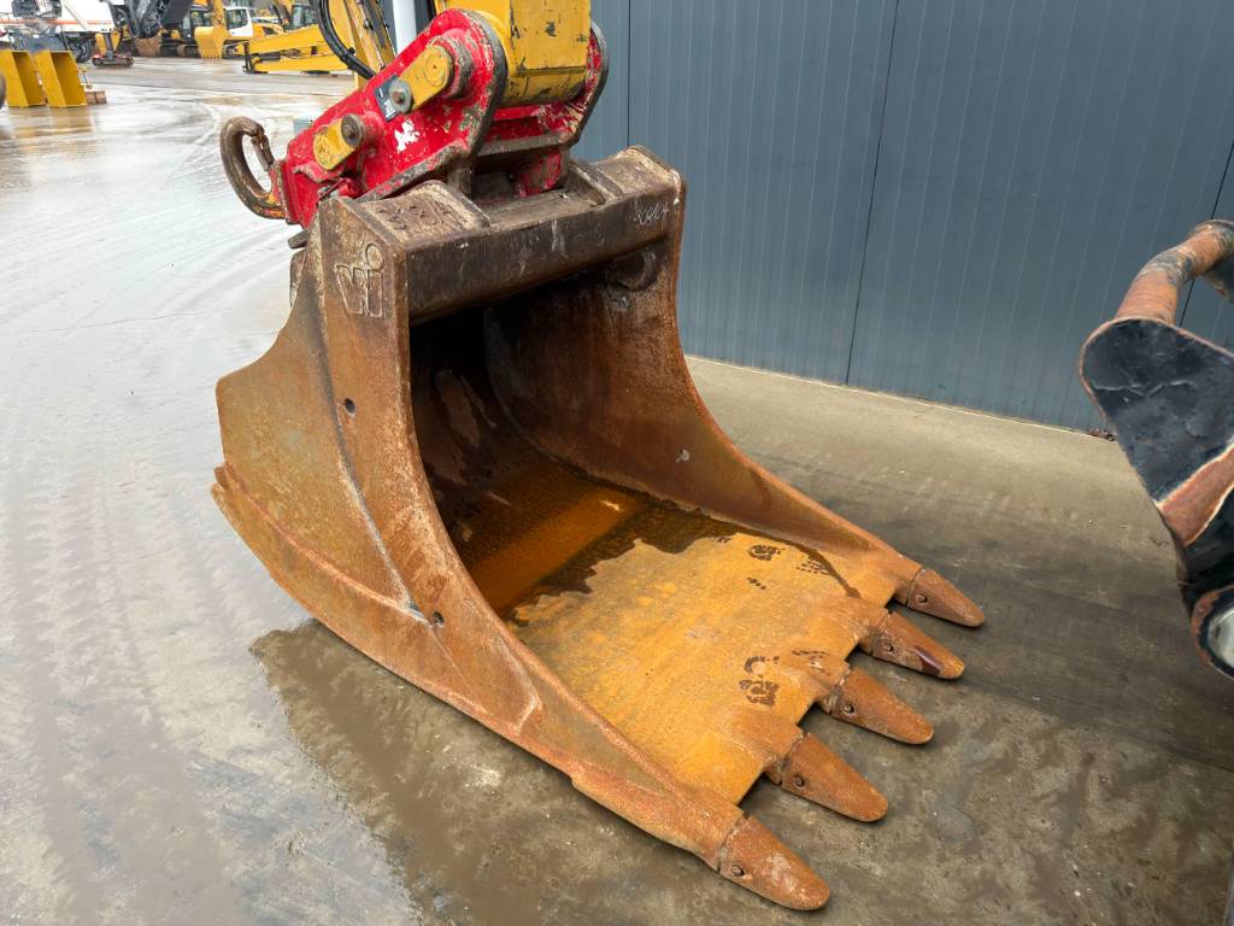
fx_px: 856
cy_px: 463
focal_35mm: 24
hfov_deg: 71.6
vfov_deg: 56.8
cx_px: 617
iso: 100
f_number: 1.78
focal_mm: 6.76
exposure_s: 1/66
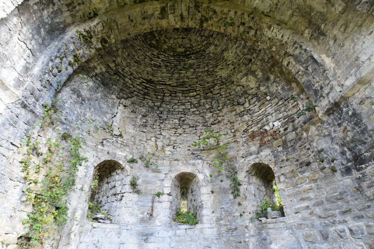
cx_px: 187
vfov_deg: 67.4
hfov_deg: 90.0
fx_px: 187
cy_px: 124
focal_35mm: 18
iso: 400
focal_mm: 12
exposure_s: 1/100
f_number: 5
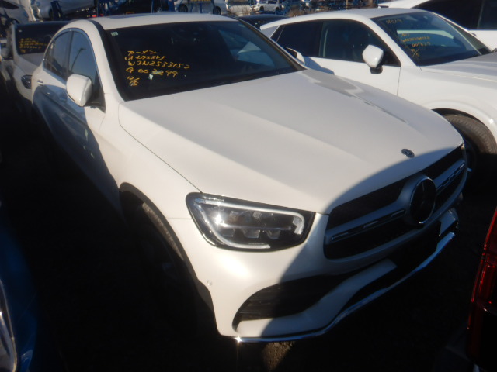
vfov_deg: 56.8
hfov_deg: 71.6
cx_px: 248
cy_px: 186
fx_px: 345
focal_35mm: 24
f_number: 2.8
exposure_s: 1/800
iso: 125
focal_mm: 4.3
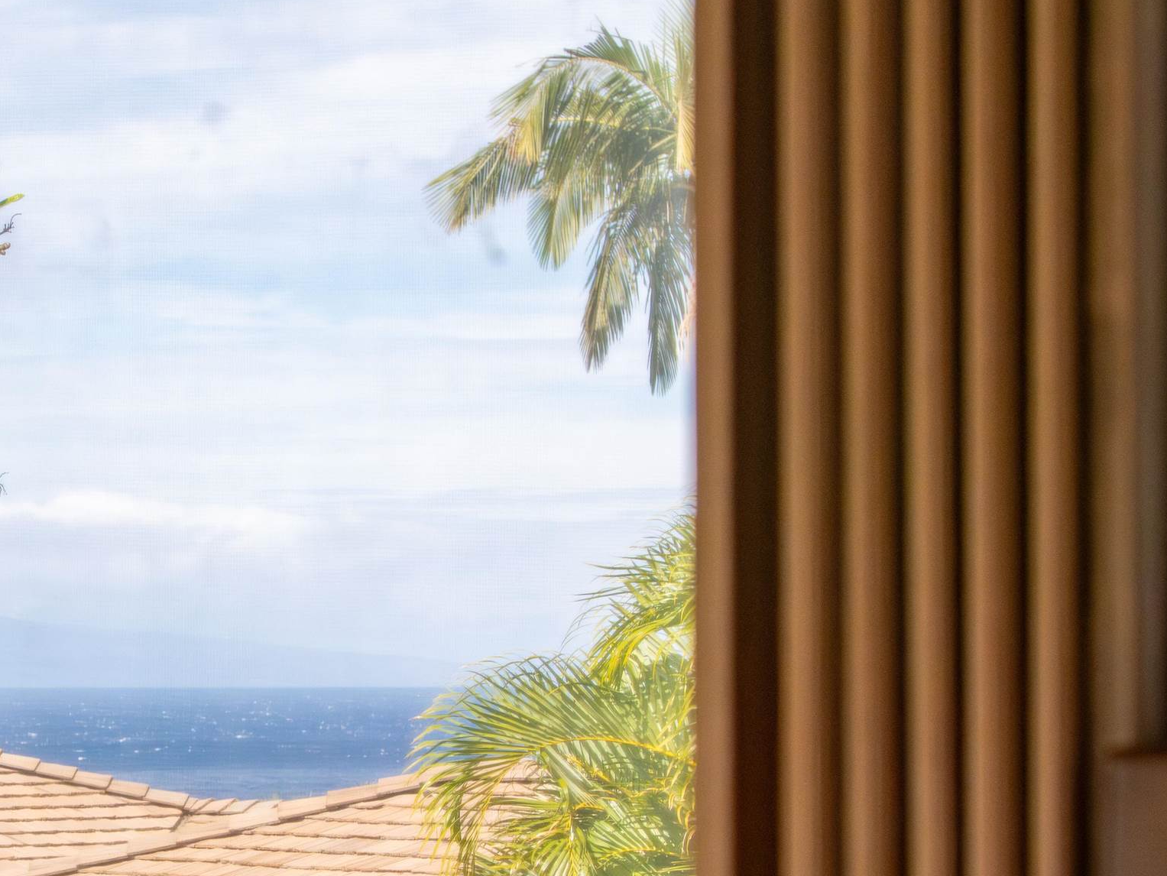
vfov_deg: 7.7
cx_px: 169
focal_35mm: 193
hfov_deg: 10.2
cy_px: 766
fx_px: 6508
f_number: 5.6
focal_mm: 48
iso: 2000
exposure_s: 1/250
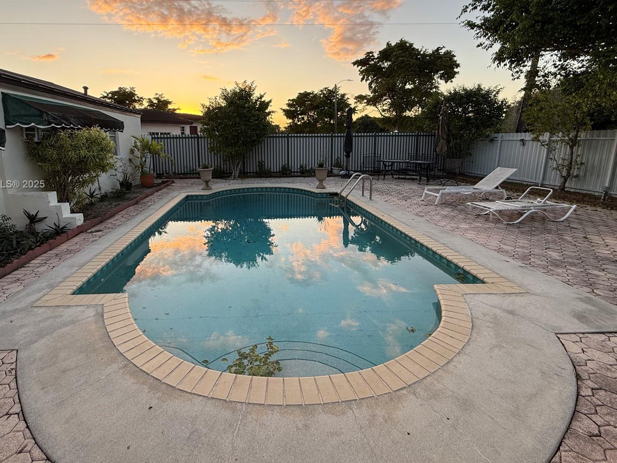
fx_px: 303
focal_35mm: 17
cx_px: 270
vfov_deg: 73.9
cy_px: 185
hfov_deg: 90.6
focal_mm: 2.22
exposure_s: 1/160
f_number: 2.2
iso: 64
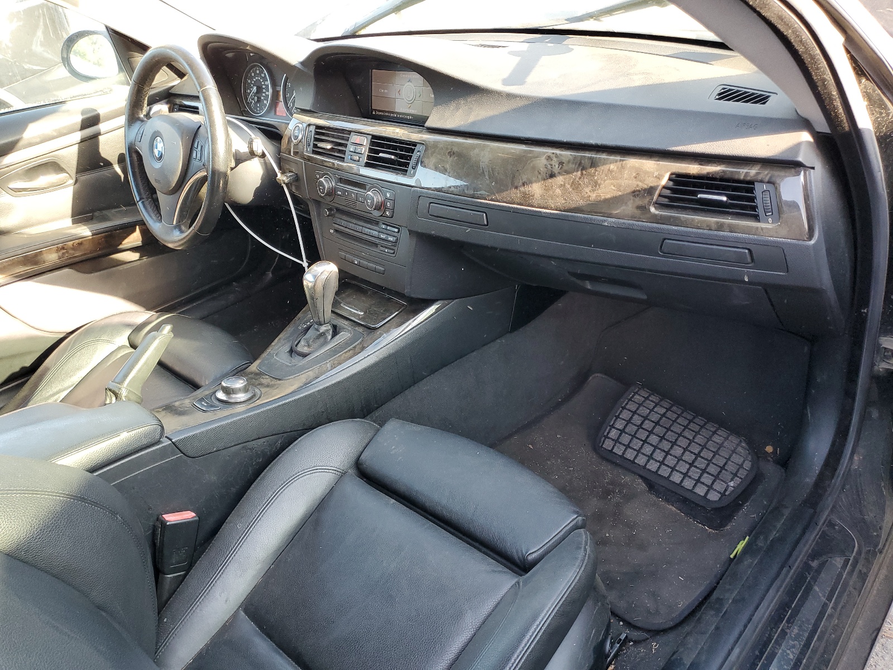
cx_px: 446
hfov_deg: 67.3
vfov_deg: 53.1
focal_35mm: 26
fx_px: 671
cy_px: 335
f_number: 1.5
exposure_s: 1/120
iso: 93
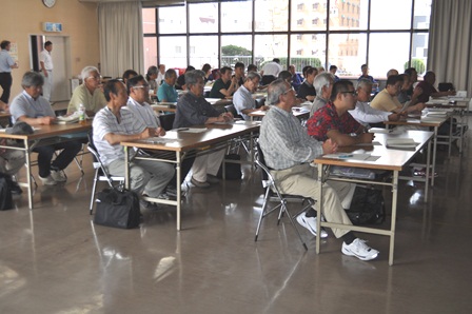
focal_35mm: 39
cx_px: 236
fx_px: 511
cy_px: 157
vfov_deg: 34.2
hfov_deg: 49.6
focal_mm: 26
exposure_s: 1/160
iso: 400
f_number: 4.2
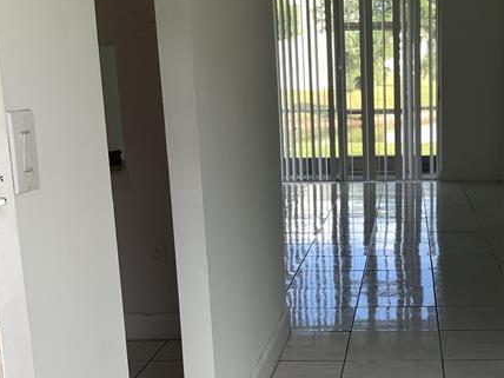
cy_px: 260
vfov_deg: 25.1
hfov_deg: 32.5
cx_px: 391
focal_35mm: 58
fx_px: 844
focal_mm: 3.3
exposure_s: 1/120
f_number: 2.4
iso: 25
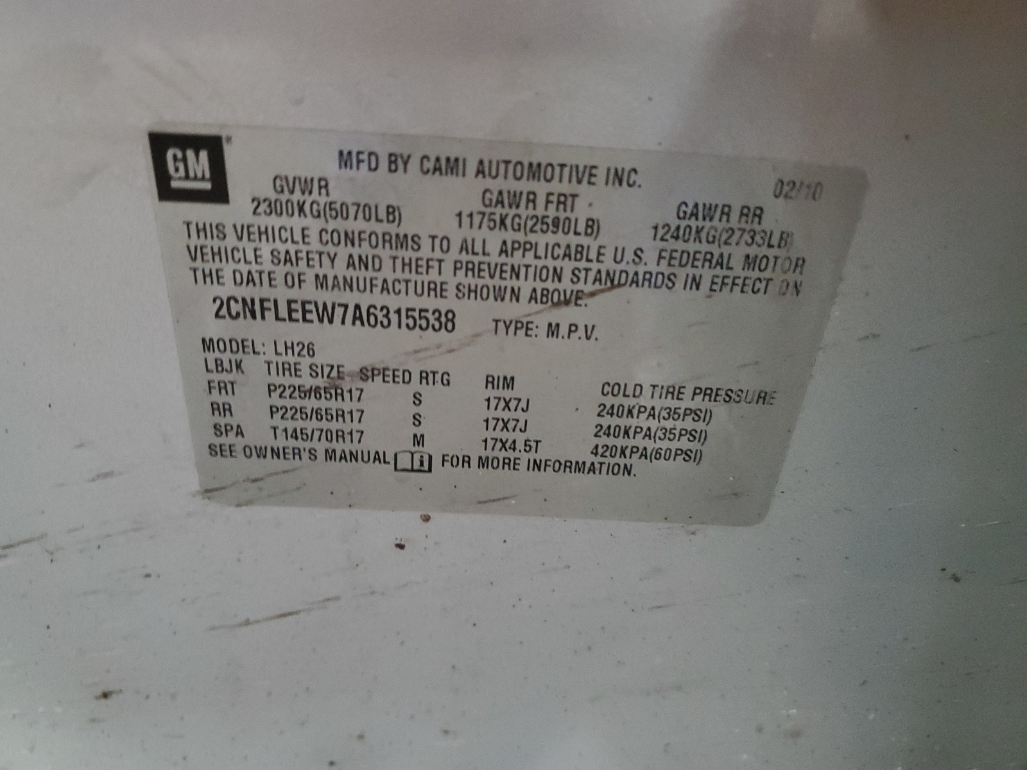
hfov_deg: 67.3
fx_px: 771
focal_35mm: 26
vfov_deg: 53.1
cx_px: 514
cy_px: 385
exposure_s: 1/15
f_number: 1.5
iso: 386
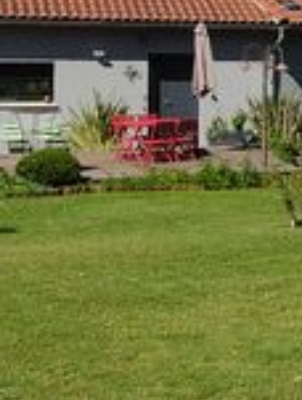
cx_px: 429
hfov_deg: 13.7
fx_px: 1193
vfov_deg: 18.9
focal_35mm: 103
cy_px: 109
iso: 100
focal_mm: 4.74
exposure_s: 1/1540
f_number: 1.79
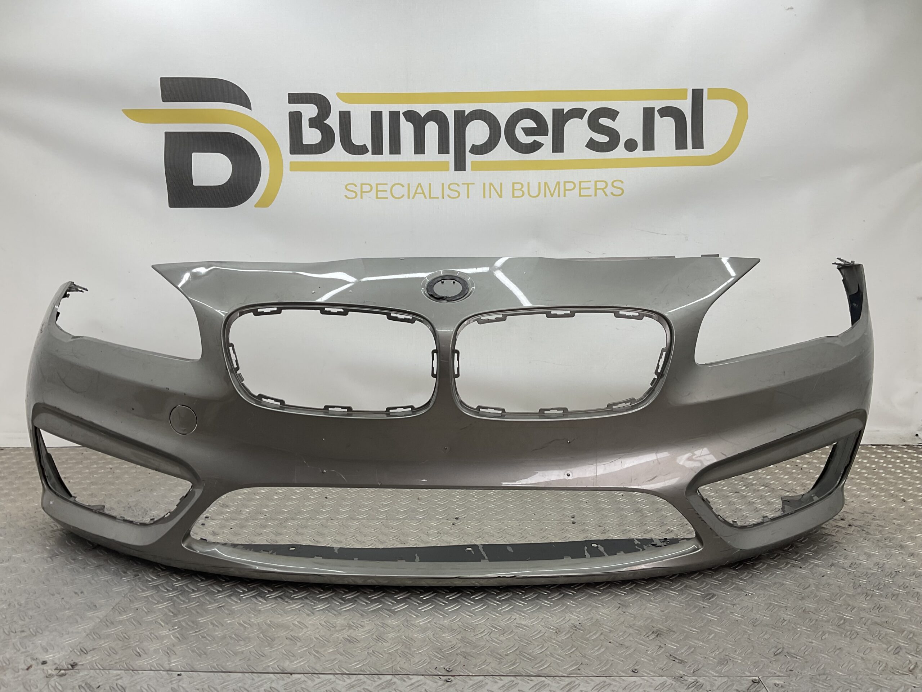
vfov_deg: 48.2
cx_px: 461
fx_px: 772
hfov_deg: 61.7
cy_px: 346
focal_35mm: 29
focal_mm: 3
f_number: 1.8
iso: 16
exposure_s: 1/108
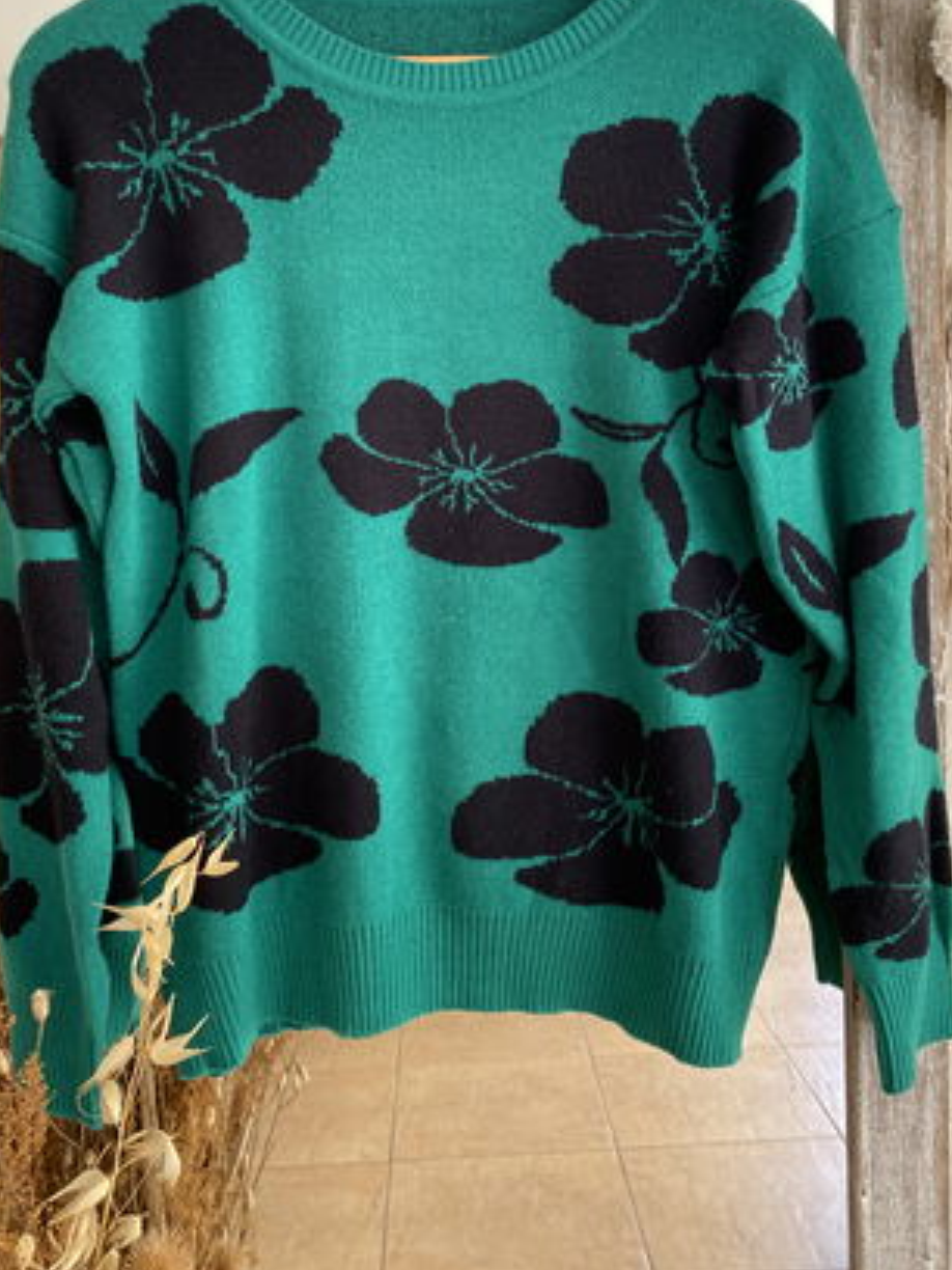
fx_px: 1247
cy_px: 465
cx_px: 464
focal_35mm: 34
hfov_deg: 41.8
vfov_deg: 53.3
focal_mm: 4.25
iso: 125
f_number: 1.8
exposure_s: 1/121
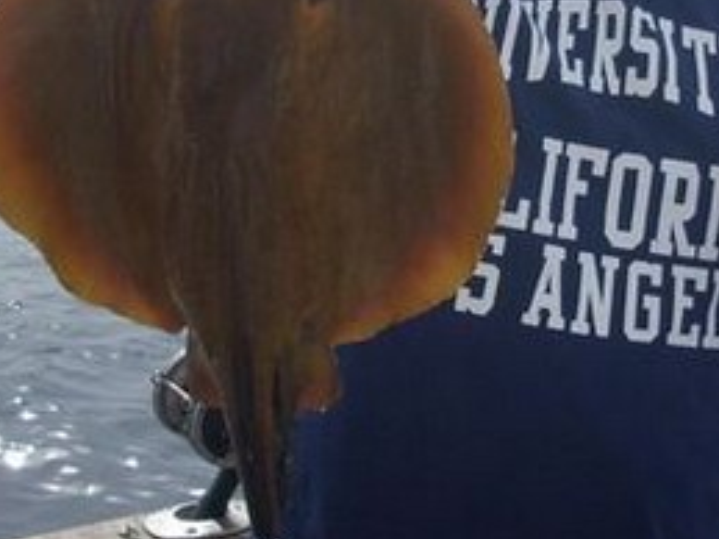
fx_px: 1869
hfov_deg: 21.7
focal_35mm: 90
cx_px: 502
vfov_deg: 16.2
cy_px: 67
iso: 64
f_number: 5.6
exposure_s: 1/402
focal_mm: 6.2
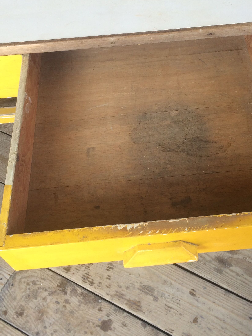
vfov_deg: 43.5
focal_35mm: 43
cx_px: 148
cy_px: 126
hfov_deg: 33.5
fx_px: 417
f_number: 2.2
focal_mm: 4.15
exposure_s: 1/100
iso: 50
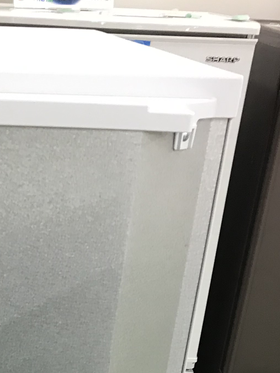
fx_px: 895
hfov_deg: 16.9
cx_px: -63
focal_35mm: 83
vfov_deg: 21.4
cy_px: 478
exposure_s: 1/20
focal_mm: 3.99
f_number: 1.8
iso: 40
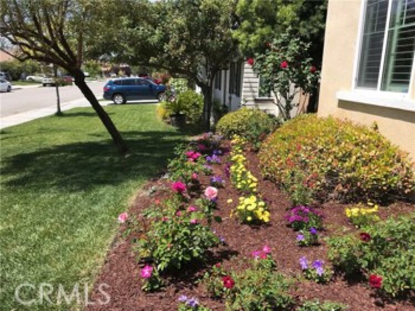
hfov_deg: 63.5
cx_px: 208
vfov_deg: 49.7
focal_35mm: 28
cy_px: 156
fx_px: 335
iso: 20
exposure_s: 1/1916
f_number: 1.8
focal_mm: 3.99
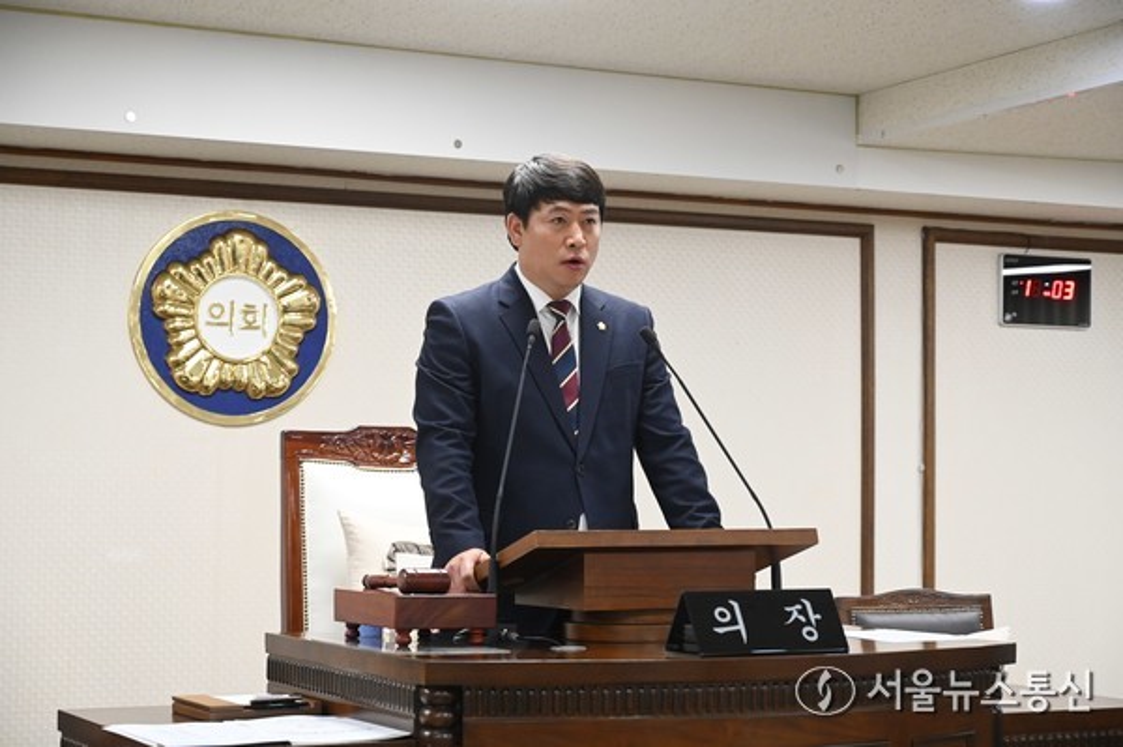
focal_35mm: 70
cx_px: 562
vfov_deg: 19.4
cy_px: 374
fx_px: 2182
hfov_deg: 28.9
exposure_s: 1/320
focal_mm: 70
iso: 4000
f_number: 5
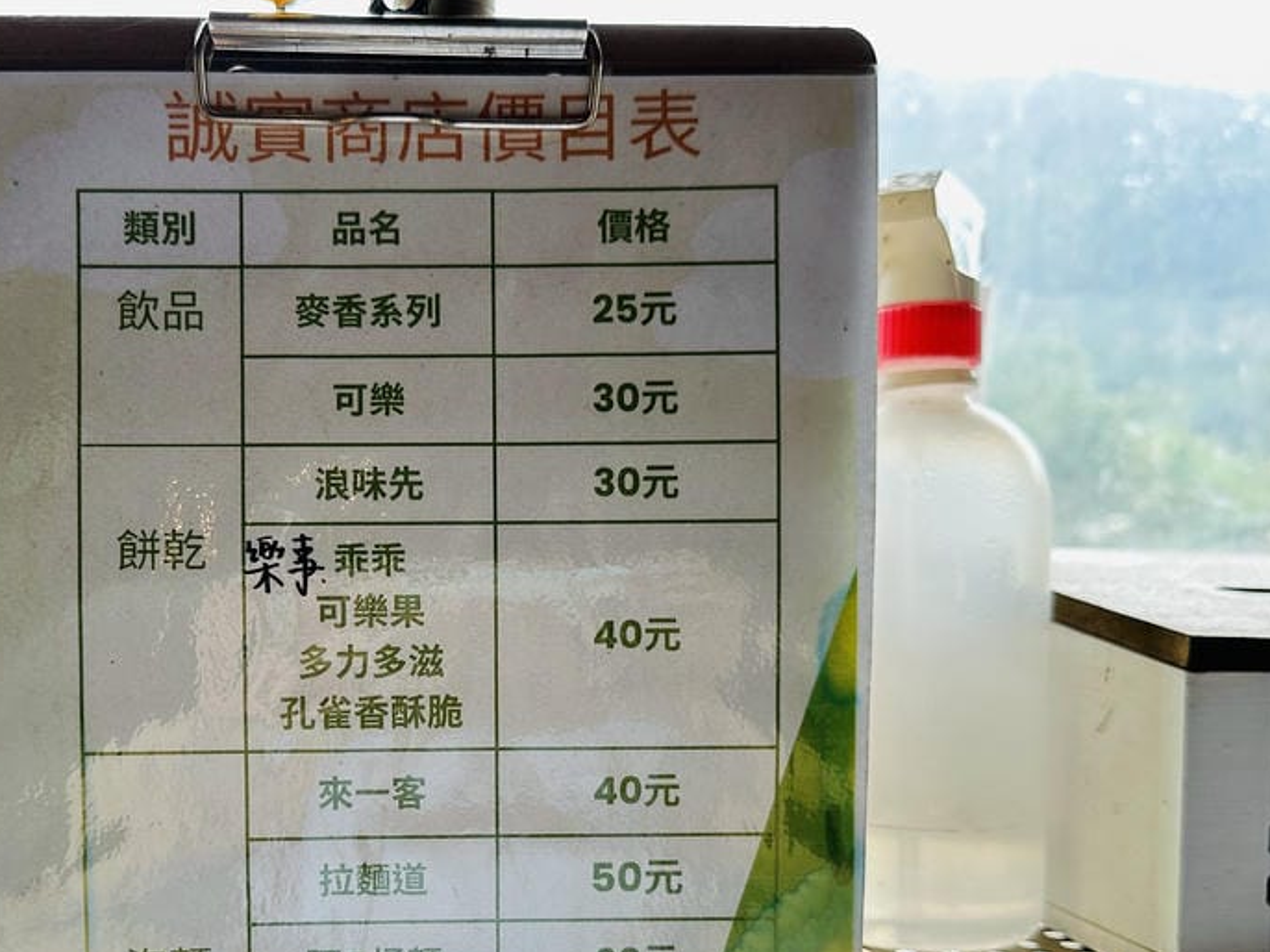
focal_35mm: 42
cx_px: 463
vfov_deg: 34.2
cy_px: 596
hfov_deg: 44.4
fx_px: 1540
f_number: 1.78
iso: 80
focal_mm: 6.86
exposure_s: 1/154
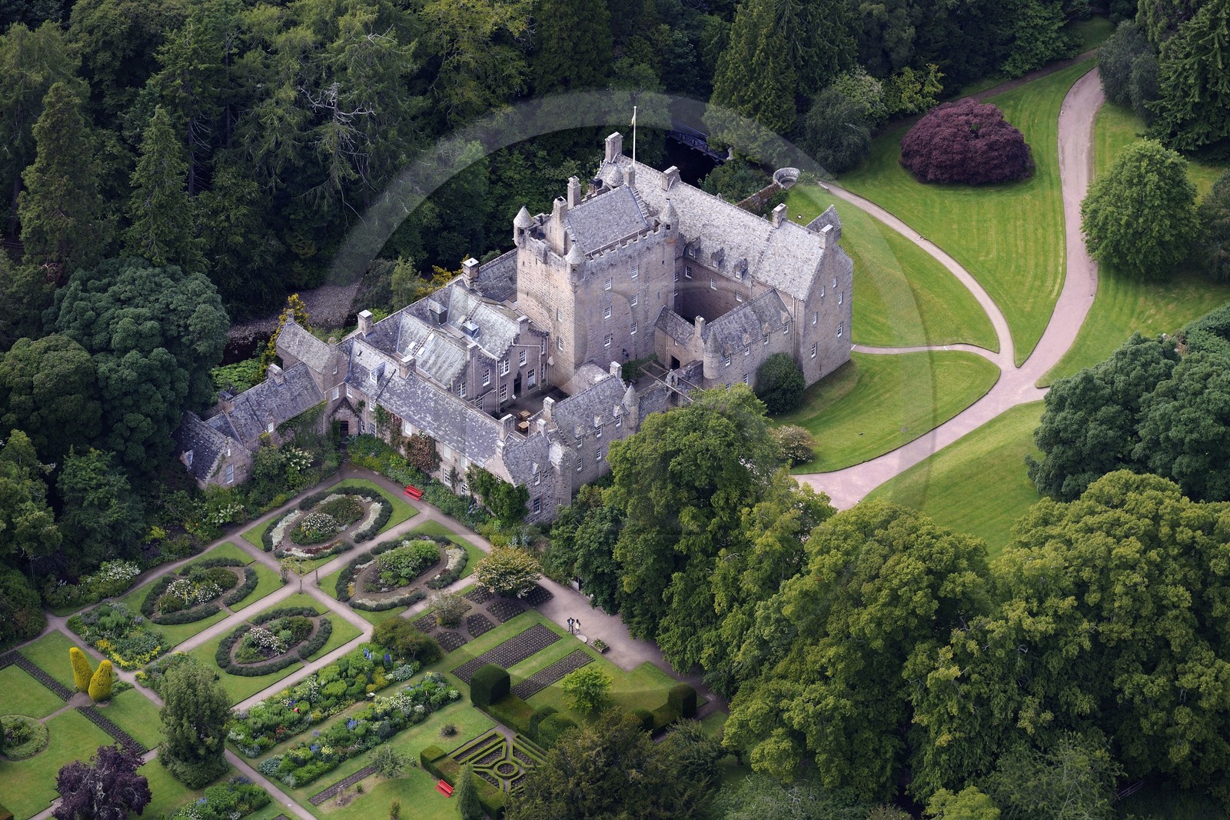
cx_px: 615
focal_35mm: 200
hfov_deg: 10.3
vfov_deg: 6.9
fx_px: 6831
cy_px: 410
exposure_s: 1/800
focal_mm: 200
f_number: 4.5
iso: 400
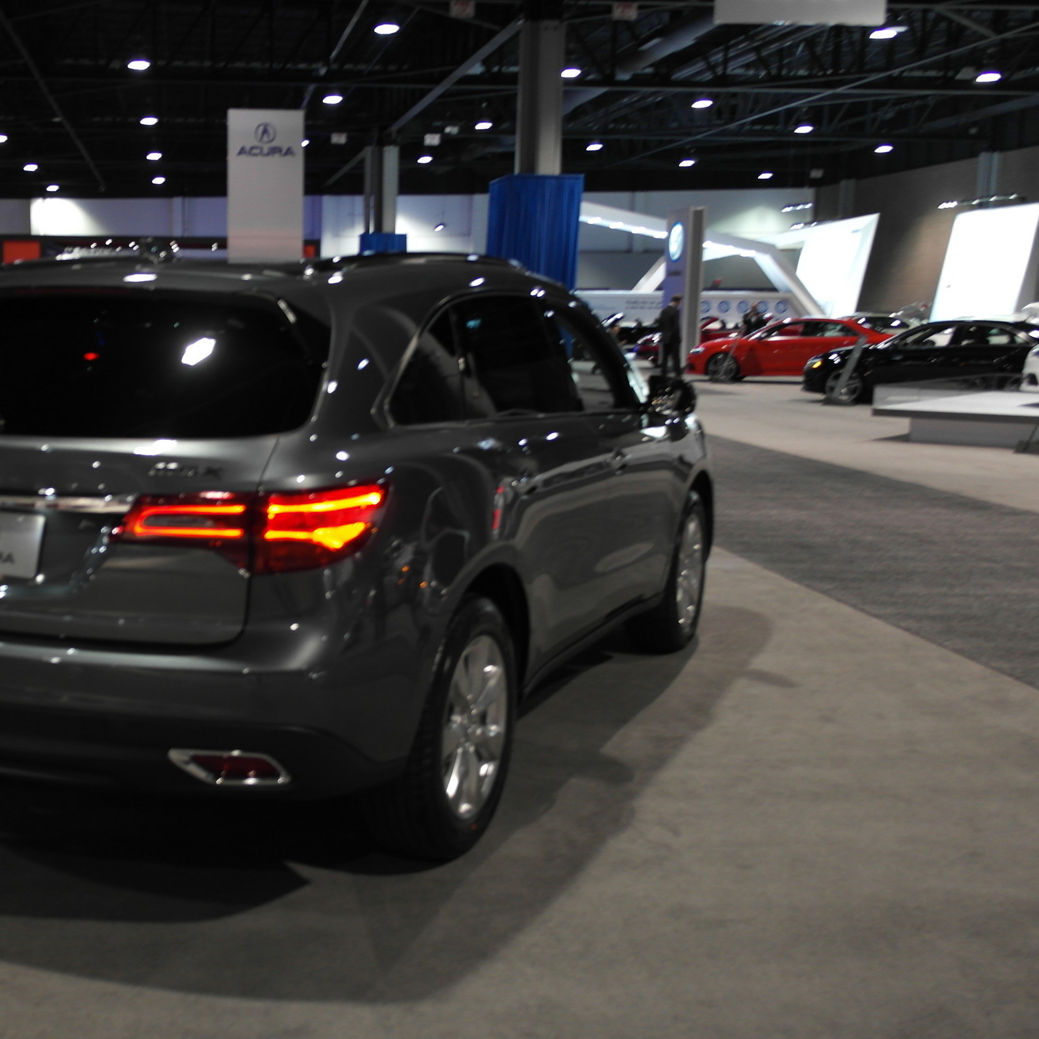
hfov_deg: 41.8
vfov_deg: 42.8
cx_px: 282
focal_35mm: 39
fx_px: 1324
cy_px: 526
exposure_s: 1/30
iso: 400
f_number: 3.5
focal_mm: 20
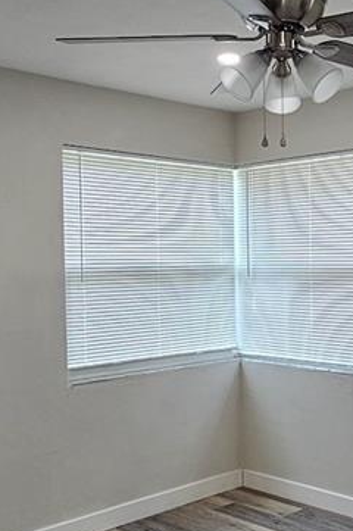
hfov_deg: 28.8
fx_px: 663
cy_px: 281
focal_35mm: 45
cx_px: 307
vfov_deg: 43.6
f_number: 2.2
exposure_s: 1/60
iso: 125
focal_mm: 2.2
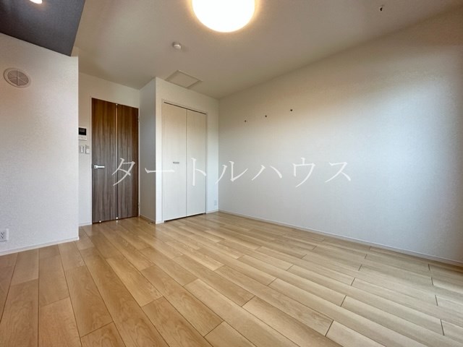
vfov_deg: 85.7
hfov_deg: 102.1
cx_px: 232
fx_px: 187
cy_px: 174
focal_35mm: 14
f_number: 2.2
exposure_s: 1/99
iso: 200
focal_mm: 2.22
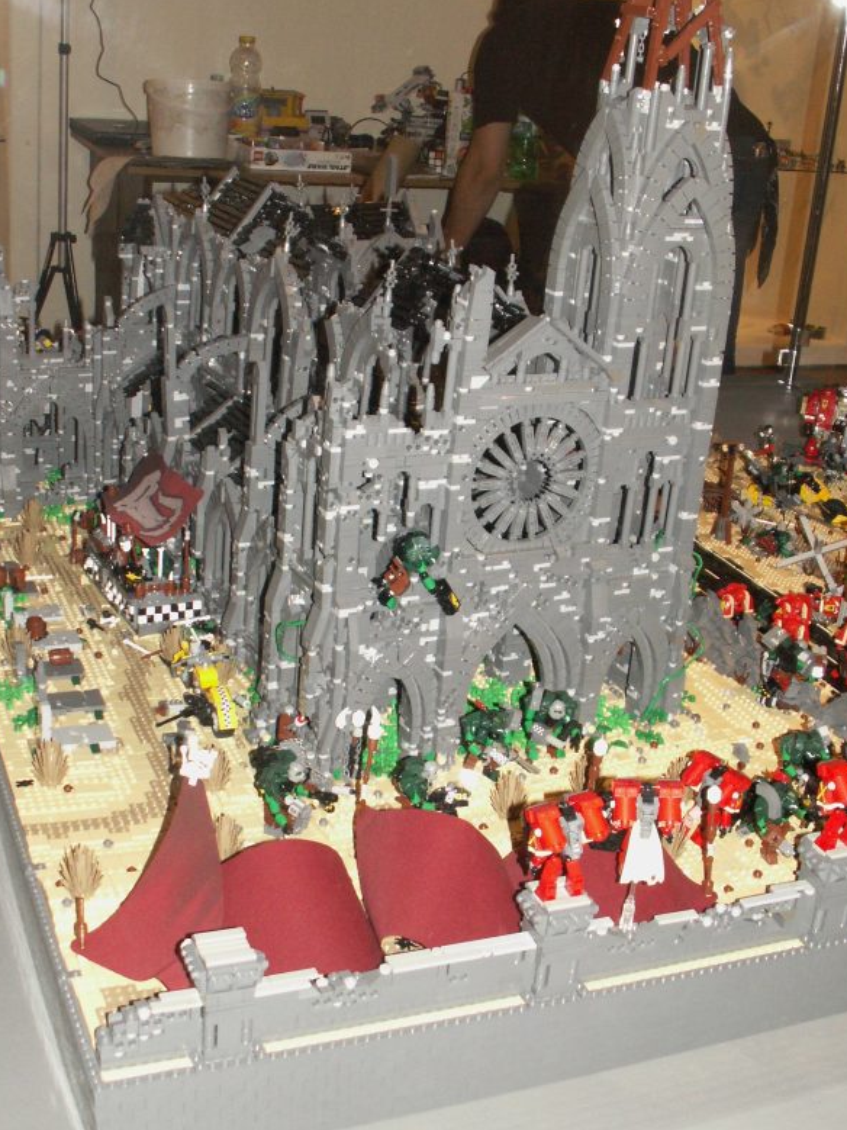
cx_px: 450
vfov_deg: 41.2
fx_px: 1501
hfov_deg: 31.5
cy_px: 574
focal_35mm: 46
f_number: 2.8
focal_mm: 5.86
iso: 160
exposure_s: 1/60
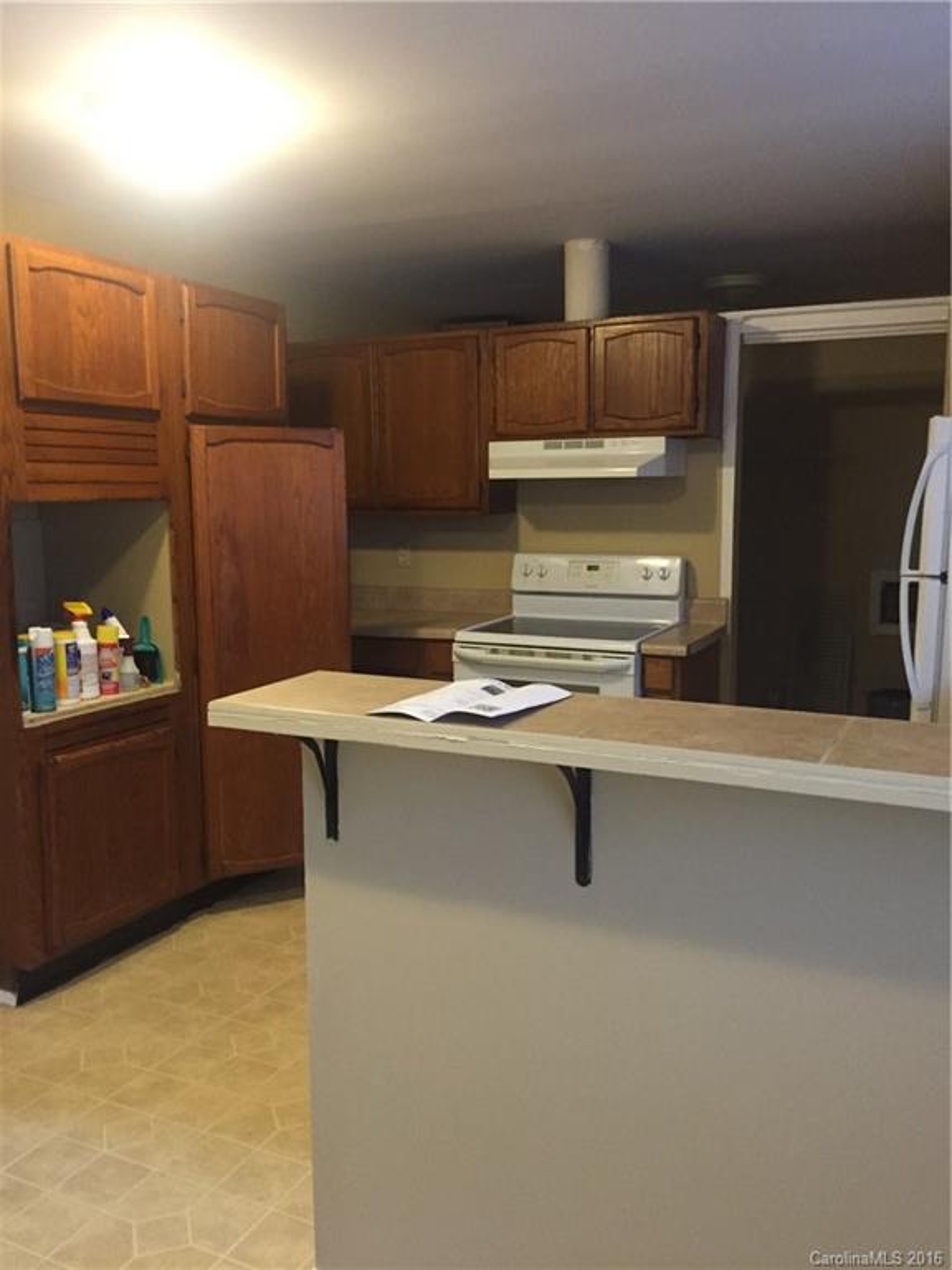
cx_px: 476
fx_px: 1063
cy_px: 635
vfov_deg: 61.7
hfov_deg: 48.2
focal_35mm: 29
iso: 250
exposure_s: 1/20
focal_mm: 4.15
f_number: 2.2
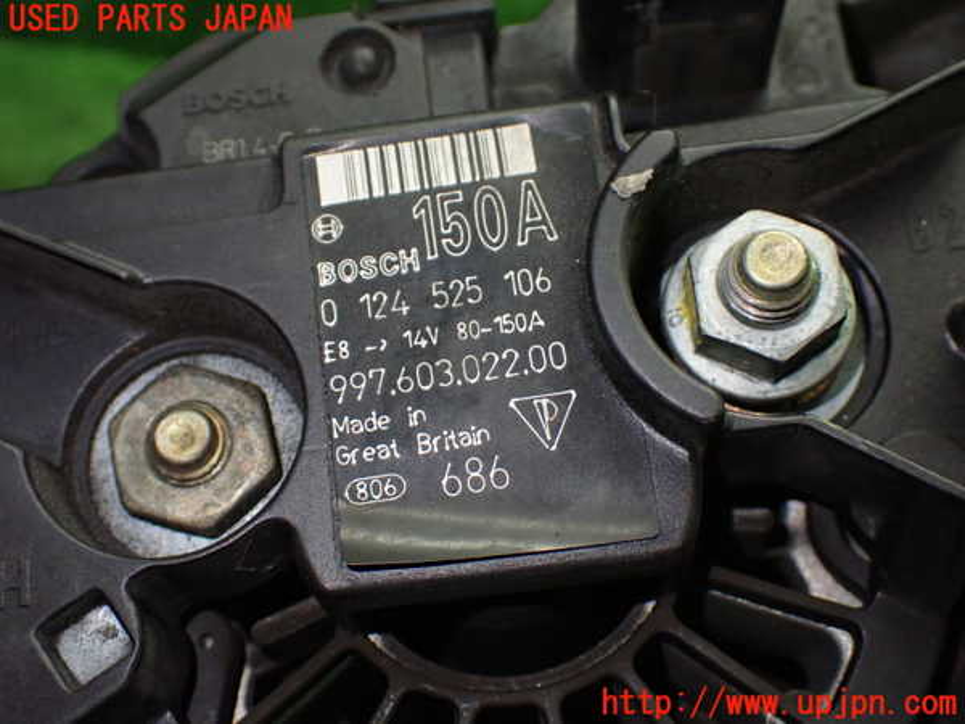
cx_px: 482
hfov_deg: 38.2
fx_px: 1394
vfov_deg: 29.1
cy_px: 362
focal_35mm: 50
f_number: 3.2
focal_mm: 9.01
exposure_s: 1/100
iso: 800
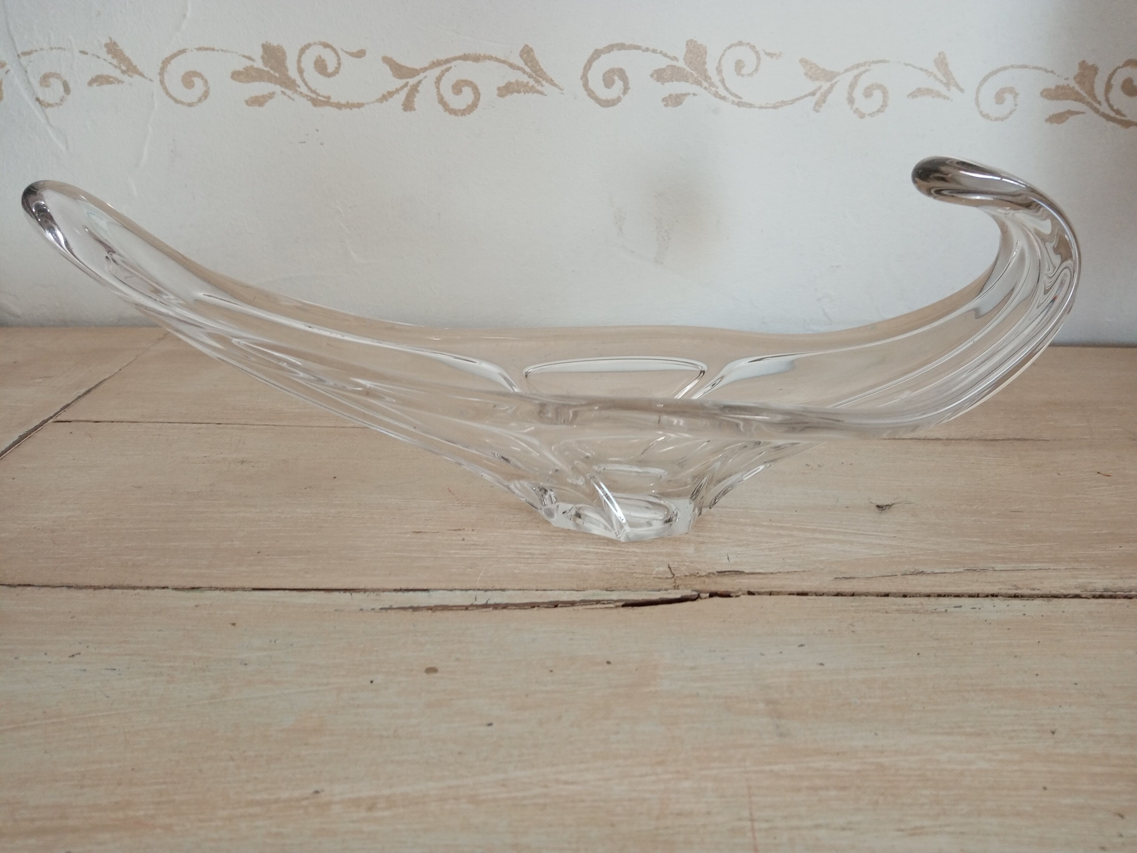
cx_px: 568
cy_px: 426
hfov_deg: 67.3
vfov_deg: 53.1
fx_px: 854
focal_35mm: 26
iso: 134
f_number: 1.8
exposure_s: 1/33.3
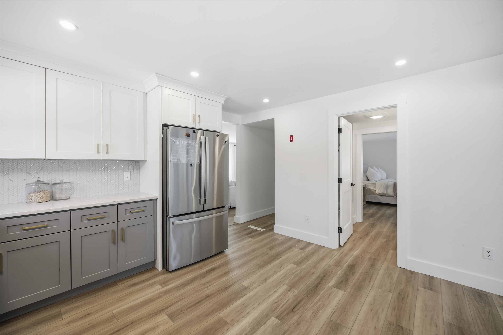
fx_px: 196
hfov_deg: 104.3
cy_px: 168
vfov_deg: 81.2
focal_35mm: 14
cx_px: 252
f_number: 4.5
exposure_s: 1/500
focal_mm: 14
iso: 640
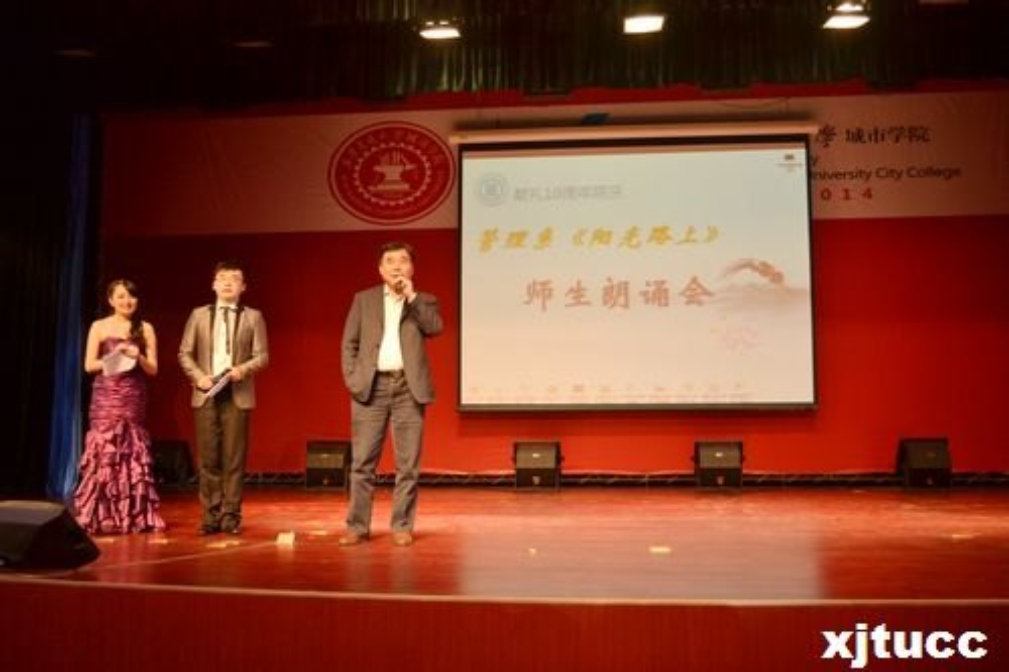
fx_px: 1009
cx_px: 504
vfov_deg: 36.8
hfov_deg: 53.1
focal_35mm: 36
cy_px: 336
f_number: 4
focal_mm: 24
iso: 640
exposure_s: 1/60
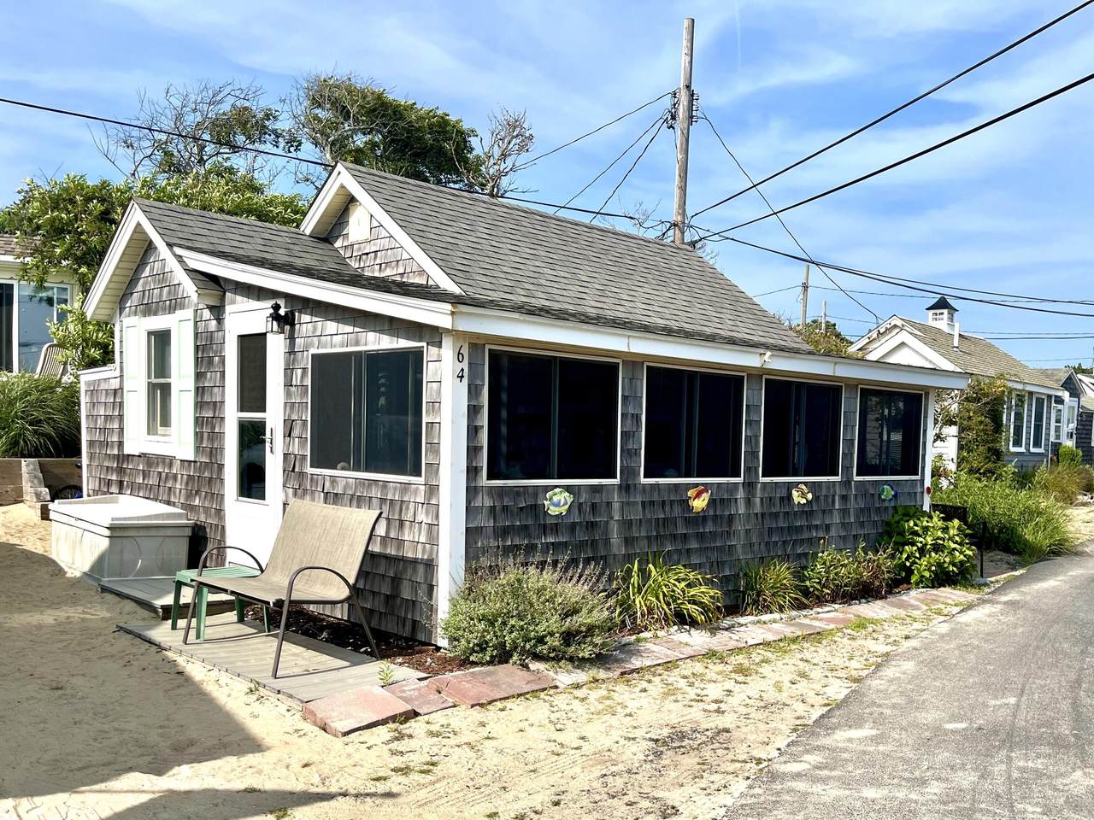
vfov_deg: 53.1
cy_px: 410
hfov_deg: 67.3
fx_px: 822
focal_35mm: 26
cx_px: 547
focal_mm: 5.1
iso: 50
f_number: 1.6
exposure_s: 1/4484
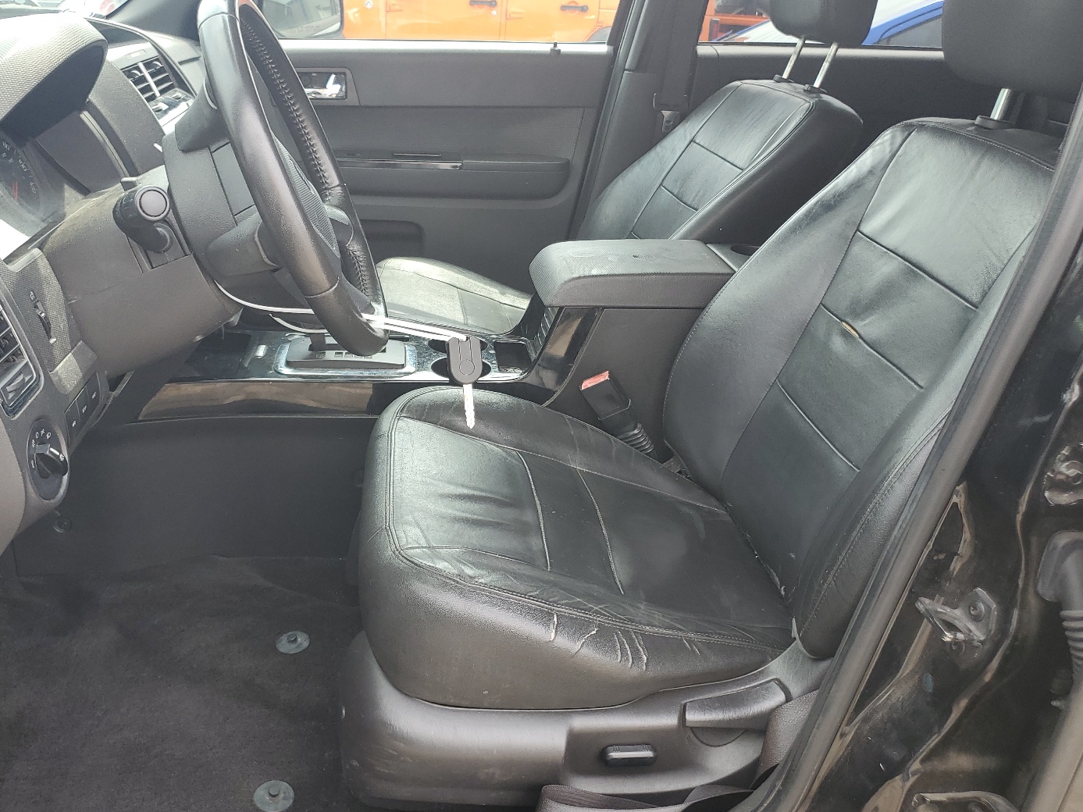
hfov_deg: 59.9
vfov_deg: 46.8
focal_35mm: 30
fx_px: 939
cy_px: 404
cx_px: 513
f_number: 1.5
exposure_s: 1/385
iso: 50
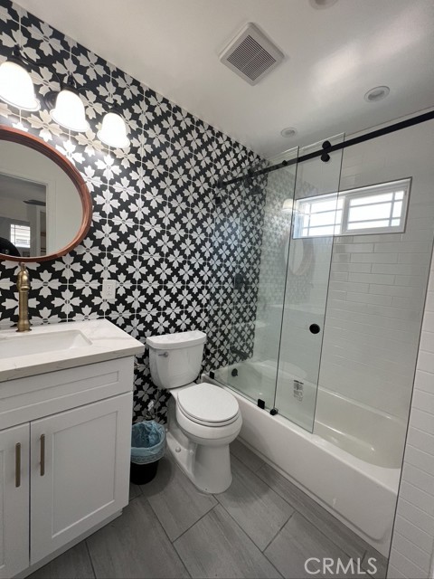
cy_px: 290
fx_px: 217
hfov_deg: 89.9
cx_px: 217
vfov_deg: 106.2
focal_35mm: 13
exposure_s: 1/120
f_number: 1.8
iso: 125
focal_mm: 1.57
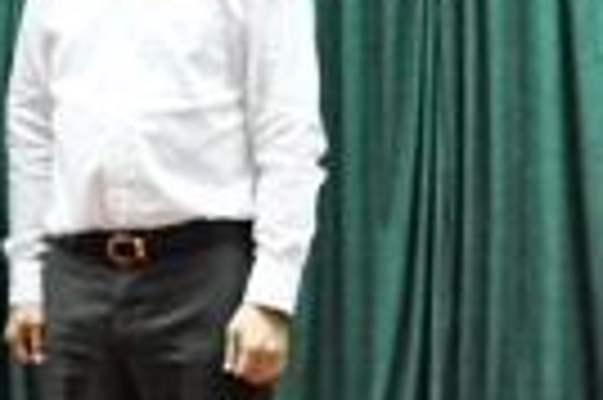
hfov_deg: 15.0
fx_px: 2158
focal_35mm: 129
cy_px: -47
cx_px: -225
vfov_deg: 10.5
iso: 2000
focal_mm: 18
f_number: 3.5
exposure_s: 1/30
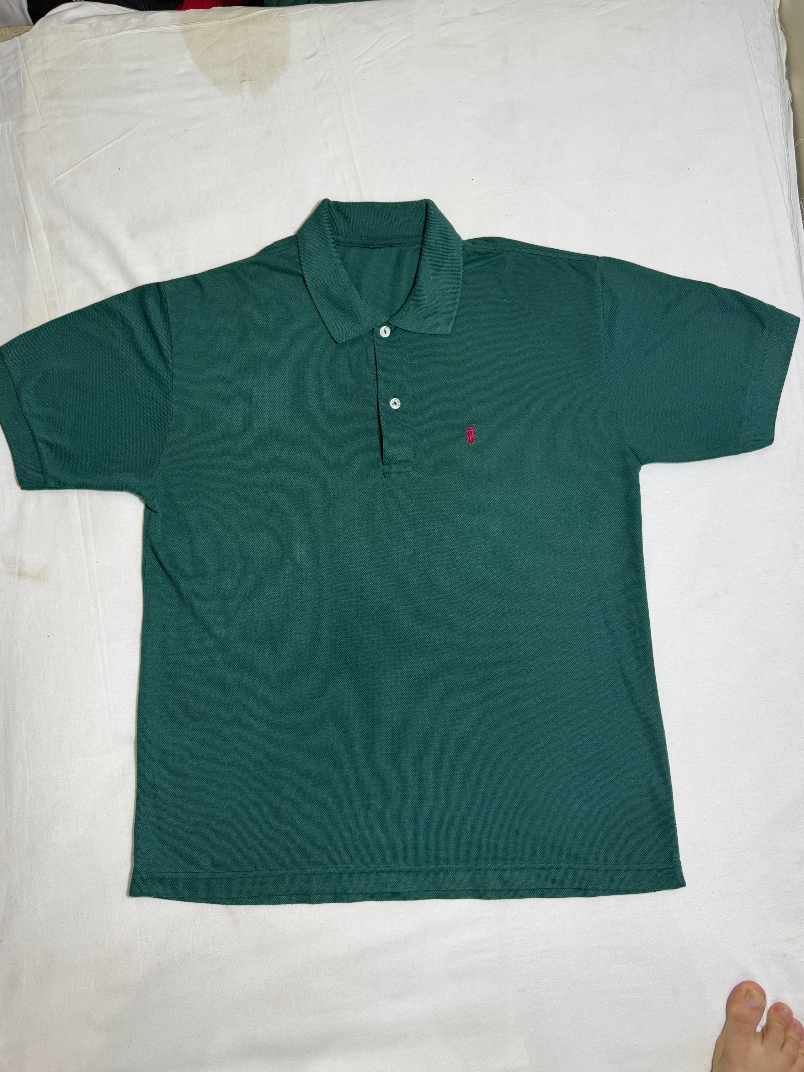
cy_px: 515
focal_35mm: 25
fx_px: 774
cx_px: 406
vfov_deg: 69.4
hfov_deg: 54.9
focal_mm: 6.76
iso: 100
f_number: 1.78
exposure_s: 1/100
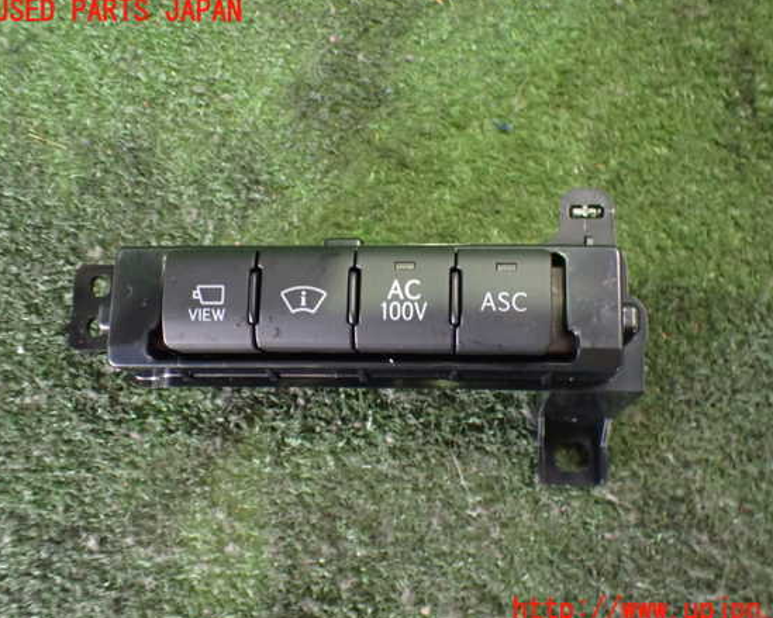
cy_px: 311
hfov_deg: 55.6
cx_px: 408
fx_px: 732
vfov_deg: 45.8
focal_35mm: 32
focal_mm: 5.4
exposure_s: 1/30
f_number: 2.3
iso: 1000
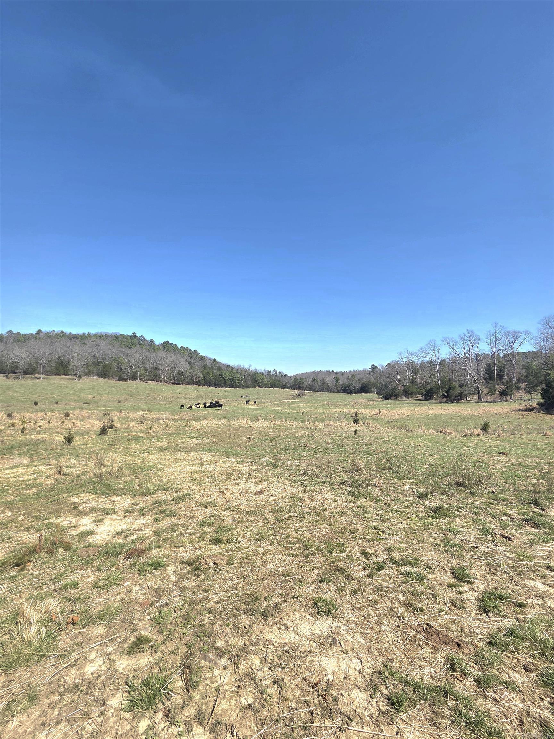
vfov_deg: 106.2
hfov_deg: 89.9
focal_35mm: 13
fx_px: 277
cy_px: 370
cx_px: 277
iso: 50
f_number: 2.2
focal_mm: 2.2
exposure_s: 1/2500
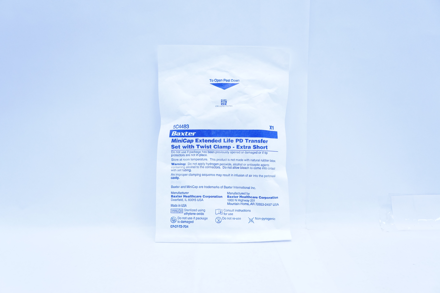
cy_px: 146
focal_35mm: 38
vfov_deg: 35.4
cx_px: 220
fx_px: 458
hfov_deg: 51.3
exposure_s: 1/200
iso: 800
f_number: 4.5
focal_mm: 25
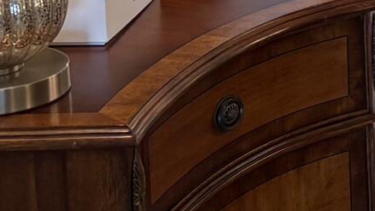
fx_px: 1928
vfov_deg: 6.0
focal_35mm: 194
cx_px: 729
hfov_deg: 10.3
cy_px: -291
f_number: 1.6
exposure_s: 1/60
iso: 100
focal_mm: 5.96
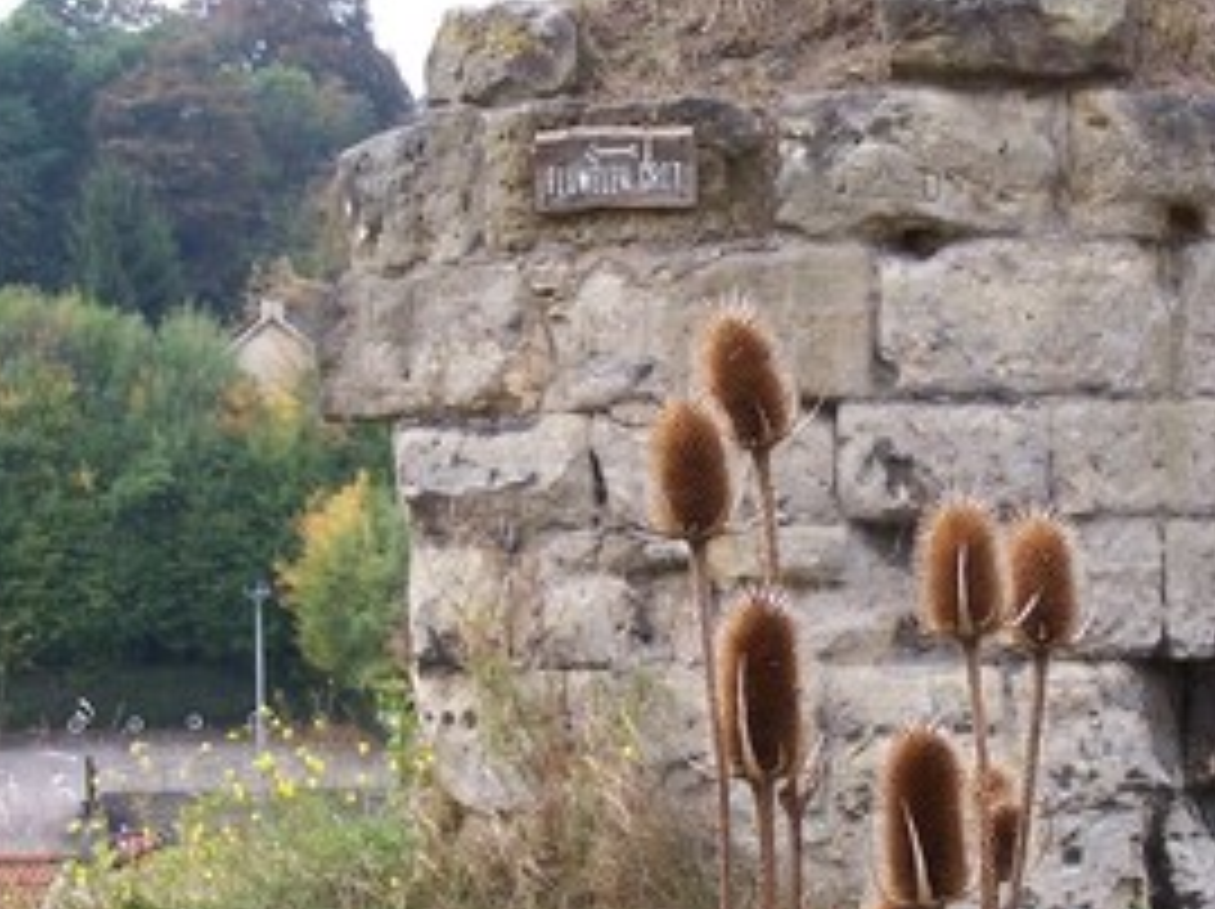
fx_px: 3051
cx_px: 819
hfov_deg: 22.4
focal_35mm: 87
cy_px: 457
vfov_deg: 16.9
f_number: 3.2
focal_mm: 8.5
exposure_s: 1/180
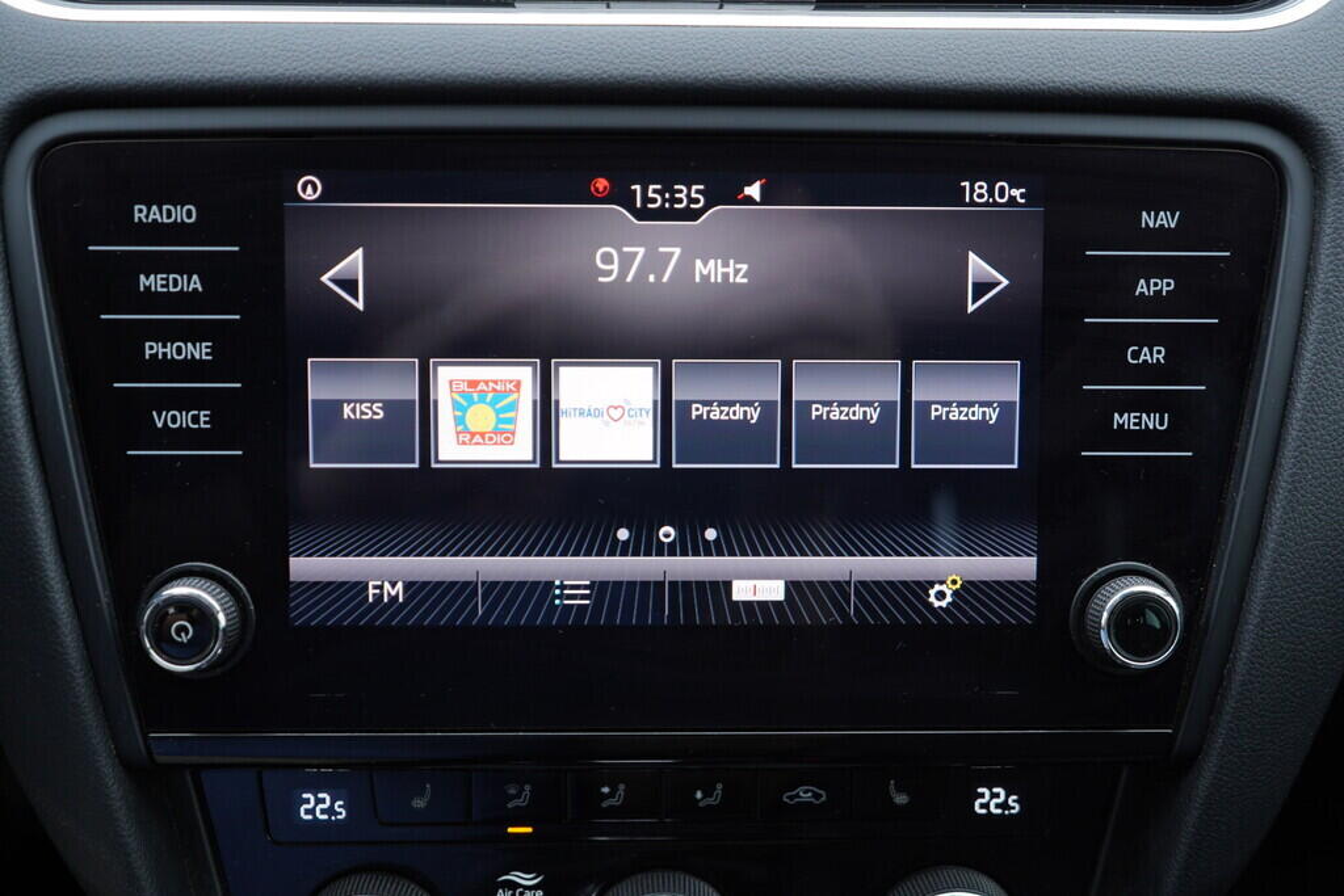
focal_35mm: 36
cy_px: 448
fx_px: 1344
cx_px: 672
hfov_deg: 53.1
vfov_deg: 36.9
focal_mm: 24
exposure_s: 1/40
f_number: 2.8
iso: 125
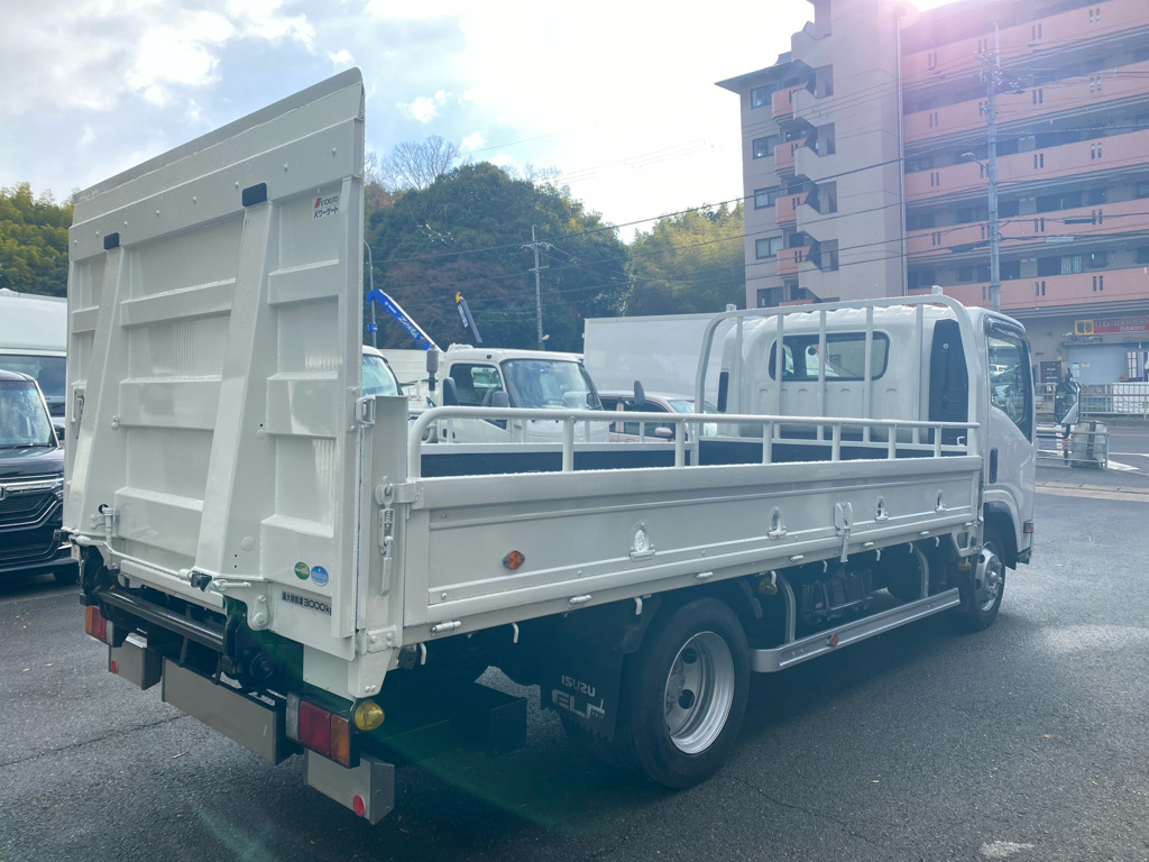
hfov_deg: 67.3
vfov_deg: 53.1
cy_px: 431
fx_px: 863
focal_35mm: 26
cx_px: 574
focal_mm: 4.25
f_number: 1.8
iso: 32
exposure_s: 1/562
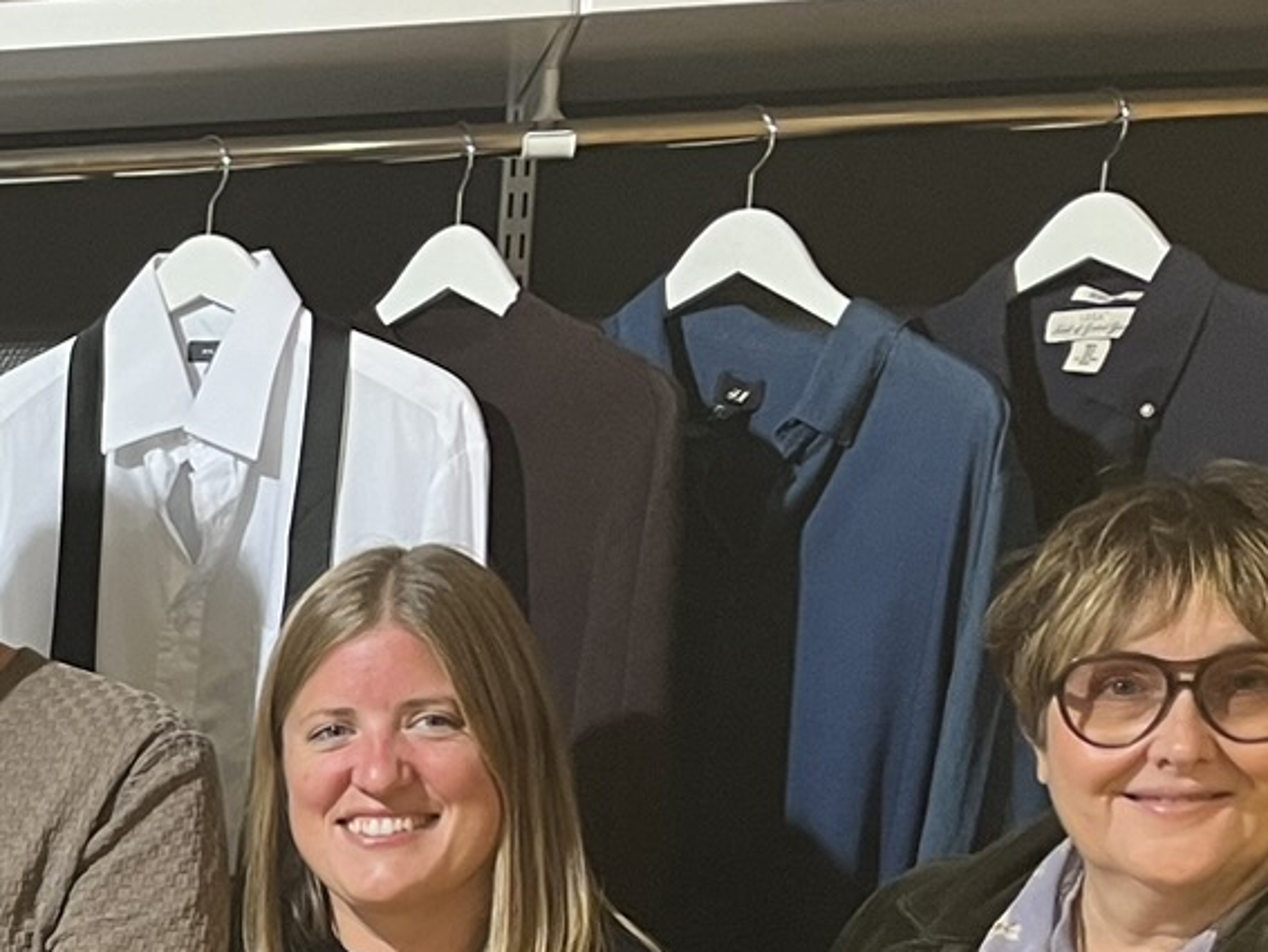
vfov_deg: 15.0
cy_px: 1245
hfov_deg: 17.9
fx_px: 3445
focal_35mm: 94
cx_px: -789
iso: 100
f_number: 1.6
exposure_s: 1/73
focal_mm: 5.1
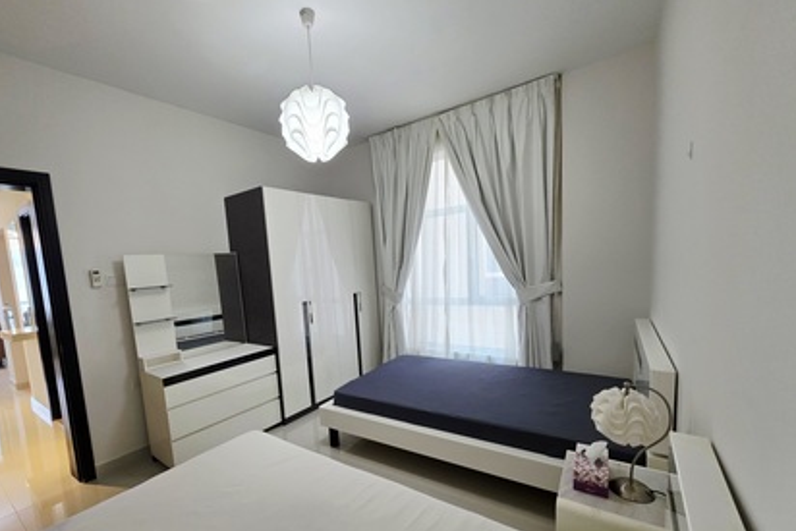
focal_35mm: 15
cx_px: 364
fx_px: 332
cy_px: 308
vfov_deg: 76.8
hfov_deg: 100.1
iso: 200
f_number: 1.9
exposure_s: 1/101
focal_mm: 2.2
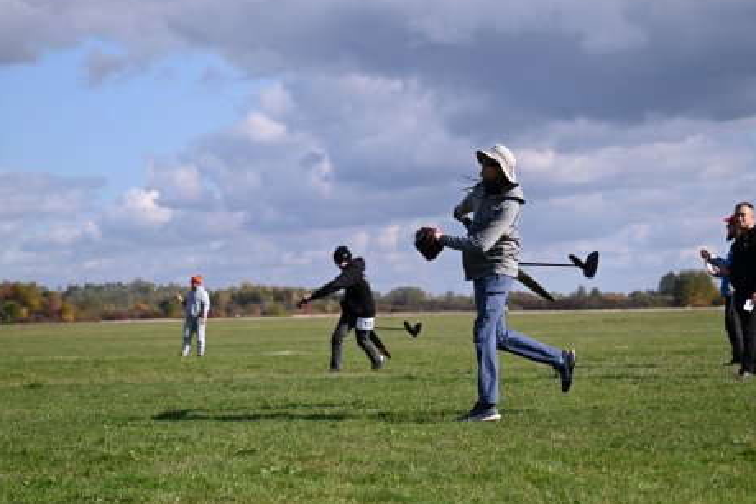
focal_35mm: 108
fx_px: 2269
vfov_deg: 12.7
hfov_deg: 18.9
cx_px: 405
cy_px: 248
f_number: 6.3
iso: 640
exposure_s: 1/4000
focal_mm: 100
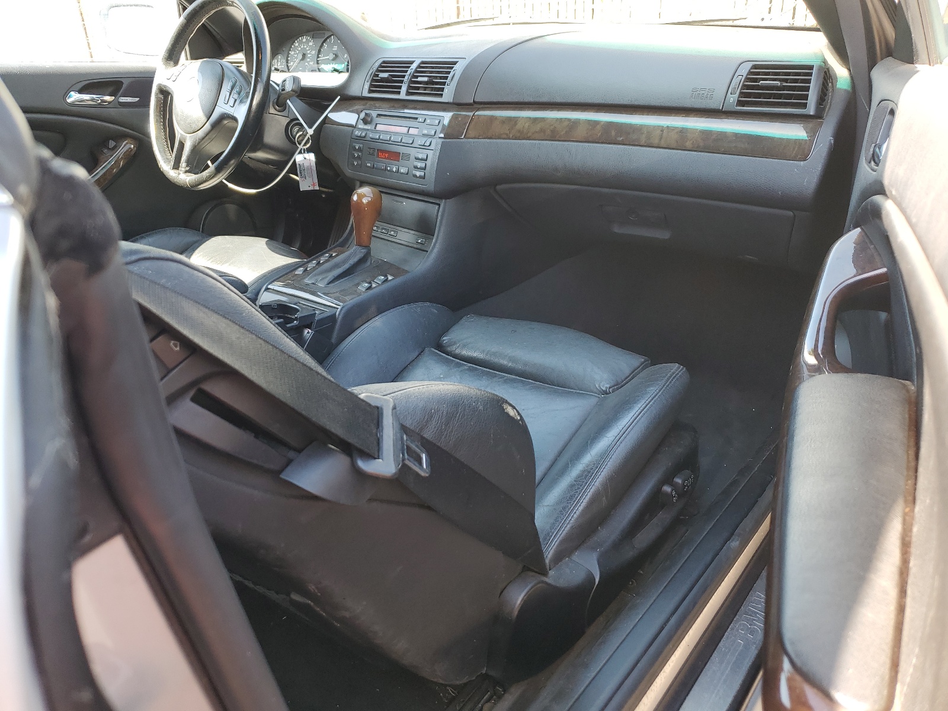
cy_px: 356
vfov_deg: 53.1
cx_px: 474
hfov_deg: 67.3
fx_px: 712
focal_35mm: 26
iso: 50
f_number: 1.5
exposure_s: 1/116
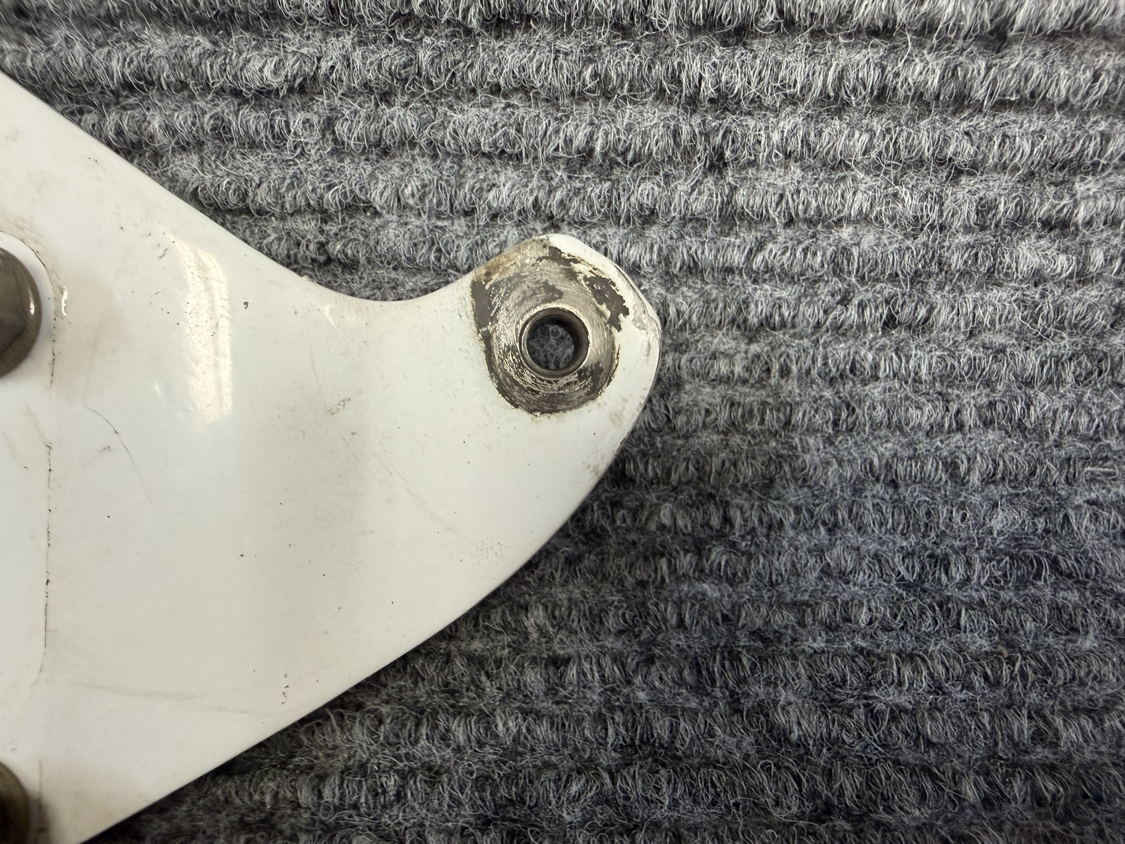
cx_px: 562
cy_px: 422
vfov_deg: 56.8
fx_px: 780
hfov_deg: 71.6
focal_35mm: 24
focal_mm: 2.22
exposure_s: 1/60
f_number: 2.2
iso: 250
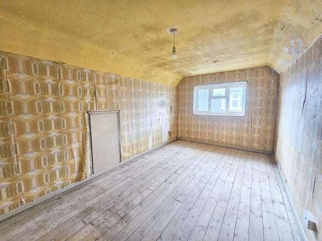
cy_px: 120
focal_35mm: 13
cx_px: 161
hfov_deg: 106.2
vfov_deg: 89.9
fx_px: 121
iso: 400
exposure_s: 1/50
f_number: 2.2
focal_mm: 2.2
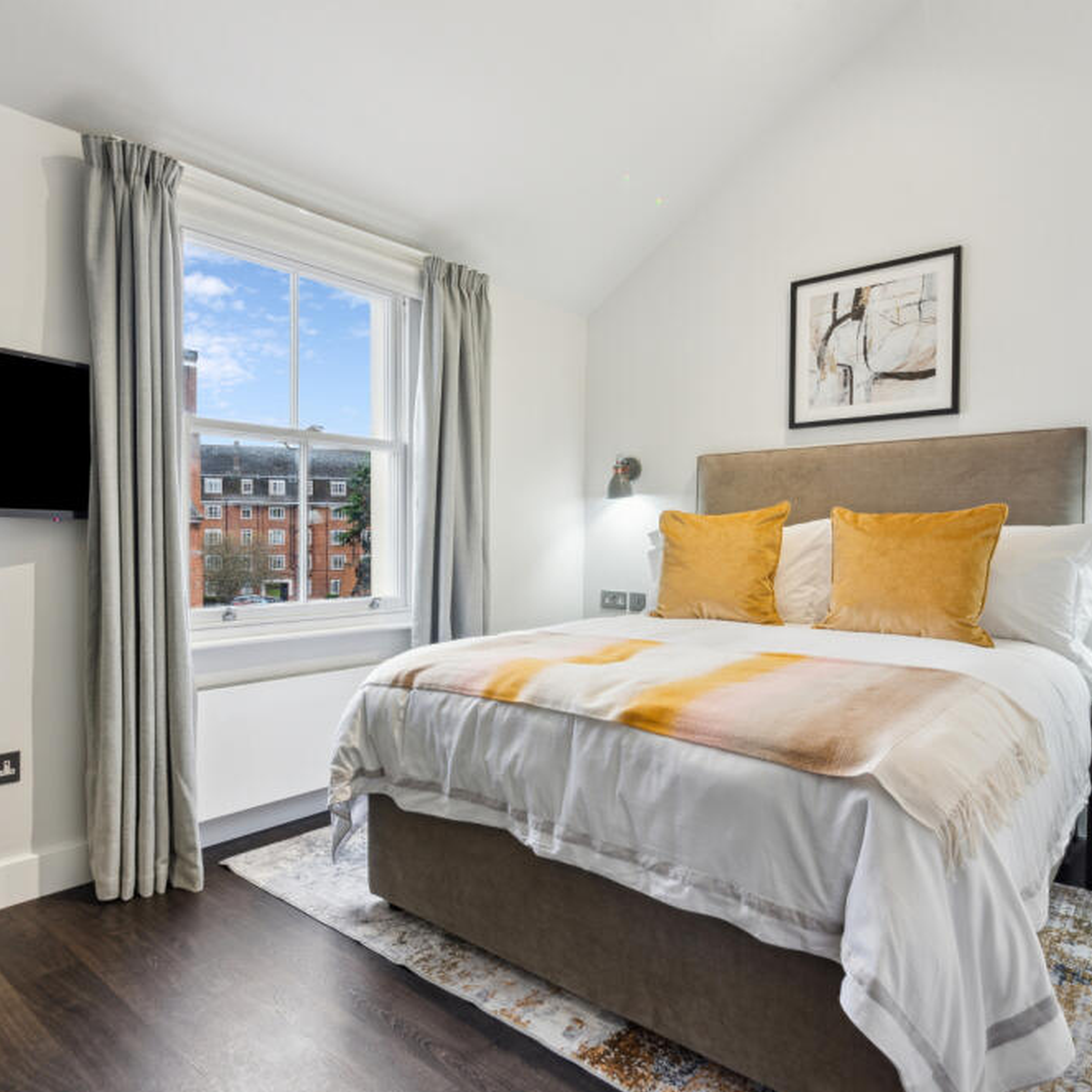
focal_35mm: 21
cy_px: 546
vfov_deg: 72.1
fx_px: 749
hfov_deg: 71.7
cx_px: 458
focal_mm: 16
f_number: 11
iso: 400
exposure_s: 1/6
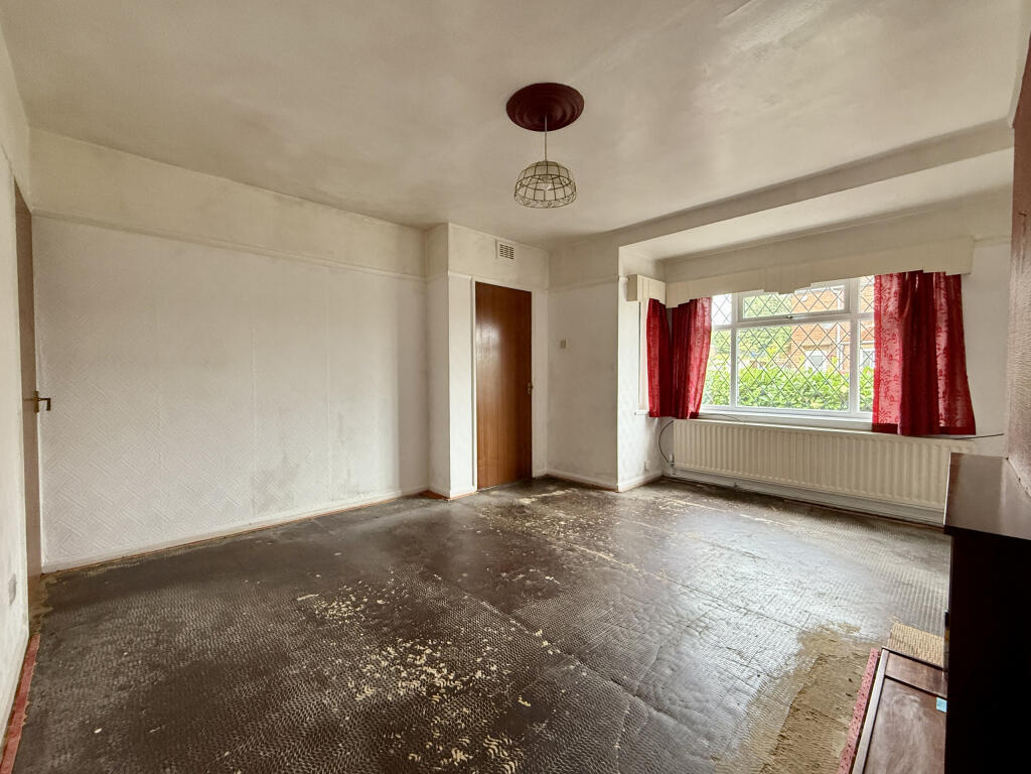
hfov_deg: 102.1
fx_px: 417
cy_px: 387
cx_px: 516
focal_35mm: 14
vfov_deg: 85.7
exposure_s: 1/99
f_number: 2.2
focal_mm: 2.22
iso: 320
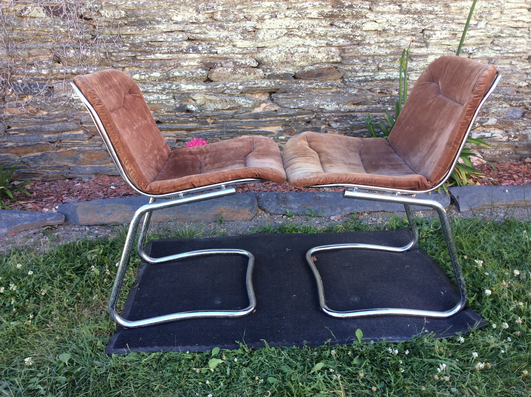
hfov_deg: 56.9
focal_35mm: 32
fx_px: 490
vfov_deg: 44.1
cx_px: 266
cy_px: 198
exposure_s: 1/120
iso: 32
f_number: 2.4
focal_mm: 3.3
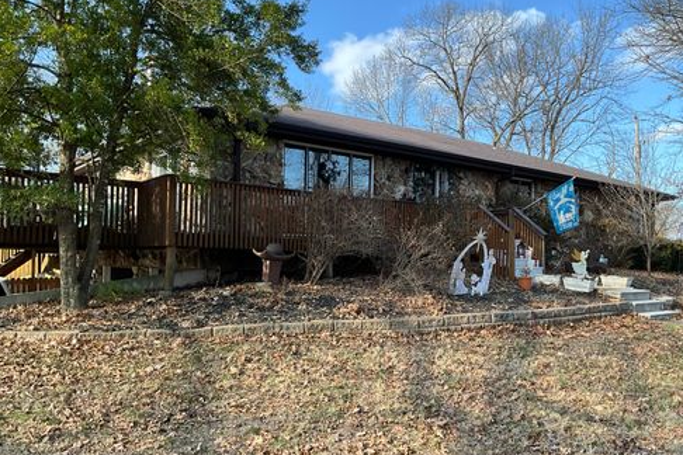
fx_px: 588
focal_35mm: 31
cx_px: 349
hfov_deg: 60.3
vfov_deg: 42.3
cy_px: 251
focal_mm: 3
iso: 25
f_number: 1.8
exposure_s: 1/367
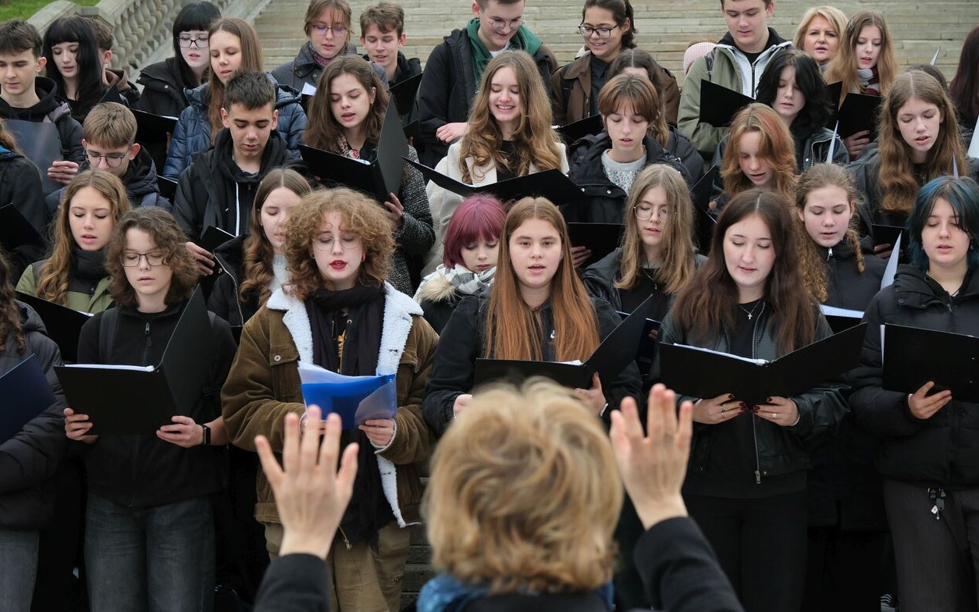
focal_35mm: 85
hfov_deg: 24.4
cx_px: 488
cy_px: 319
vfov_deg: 15.4
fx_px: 2268
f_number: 5
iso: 1000
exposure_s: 1/600
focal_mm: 55
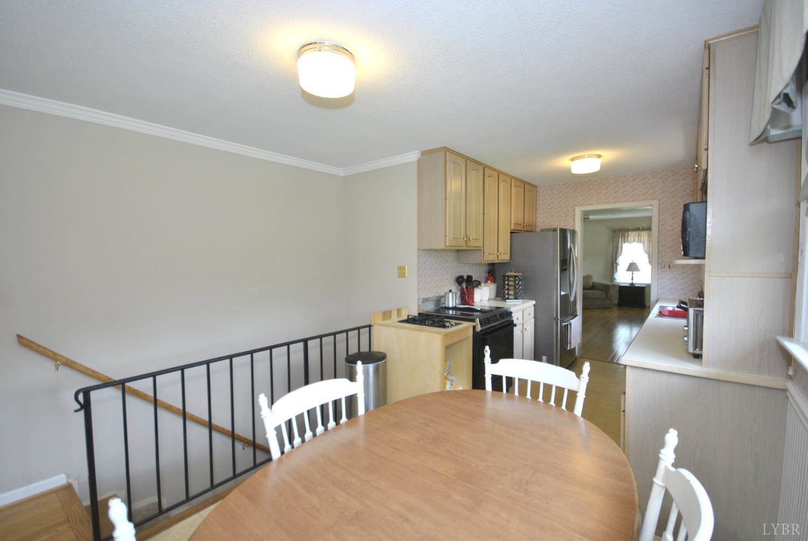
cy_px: 270
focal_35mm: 15
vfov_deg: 77.5
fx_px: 337
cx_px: 404
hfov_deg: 100.3
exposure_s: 1/60
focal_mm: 10
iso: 400
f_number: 4
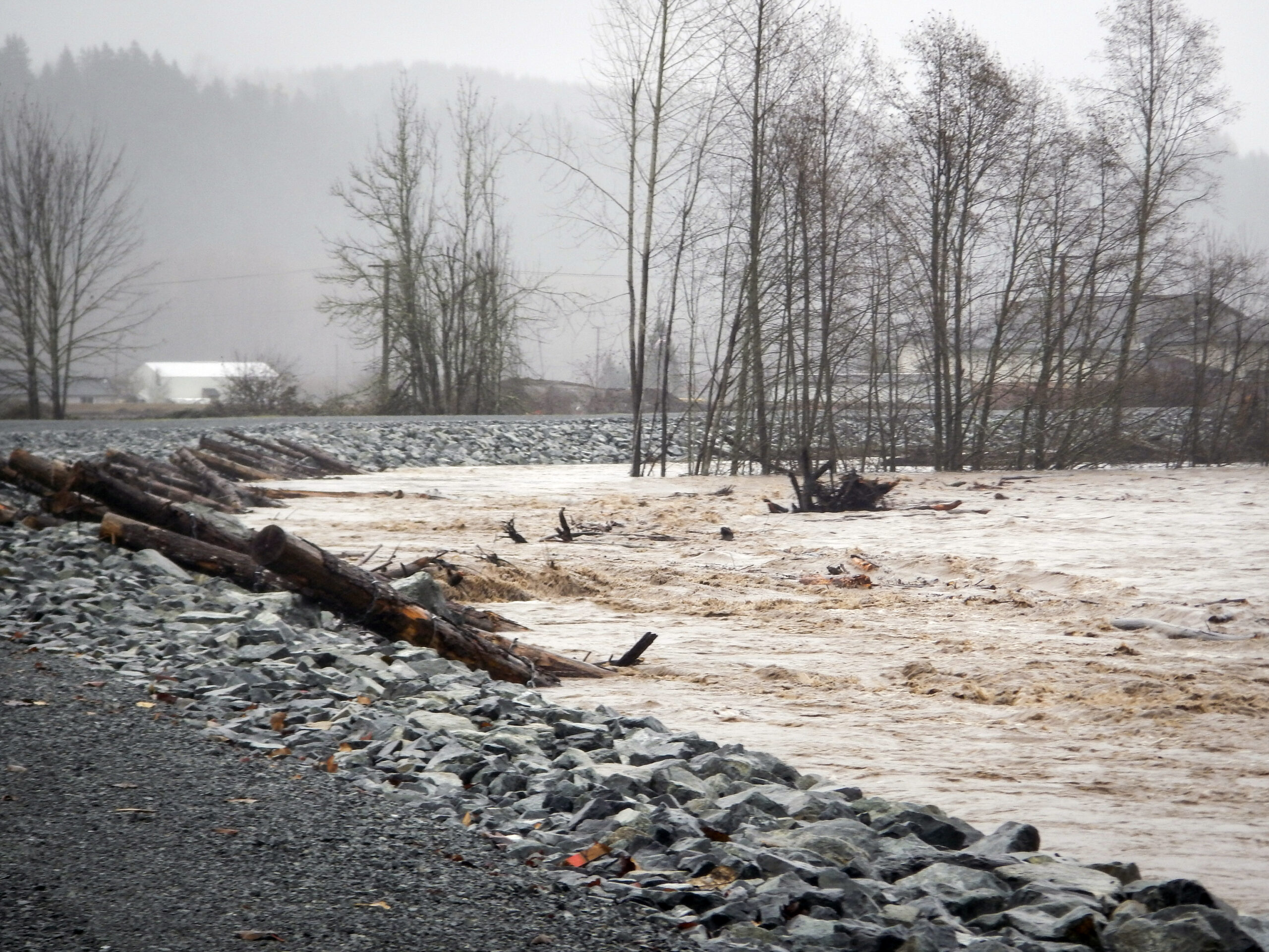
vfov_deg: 10.6
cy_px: 476
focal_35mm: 140
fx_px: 5132
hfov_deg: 14.1
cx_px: 634
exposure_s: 1/80
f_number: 4.8
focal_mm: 25
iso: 125
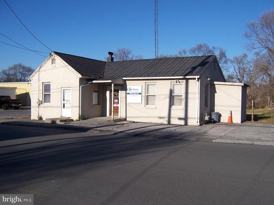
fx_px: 261
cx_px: 137
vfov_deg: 42.9
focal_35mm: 33
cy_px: 102
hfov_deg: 55.4
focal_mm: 5.5
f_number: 4
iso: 80
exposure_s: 1/750
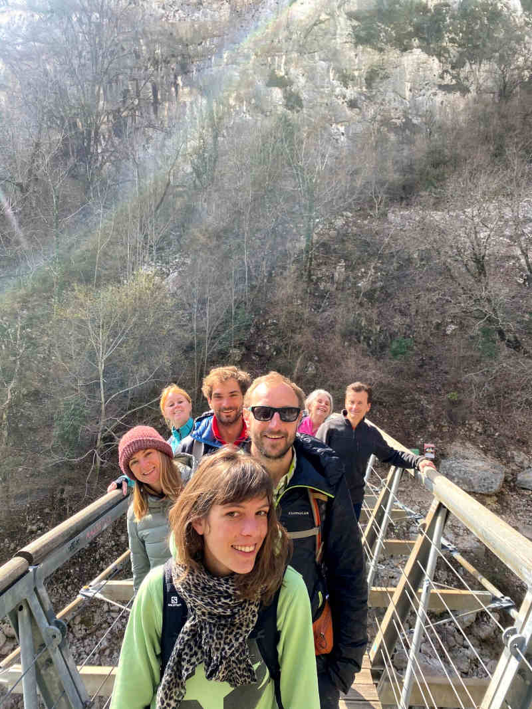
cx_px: 266
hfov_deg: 53.1
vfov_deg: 67.3
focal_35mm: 26
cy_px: 354
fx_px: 533
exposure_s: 1/282
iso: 32
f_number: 1.8
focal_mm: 4.25
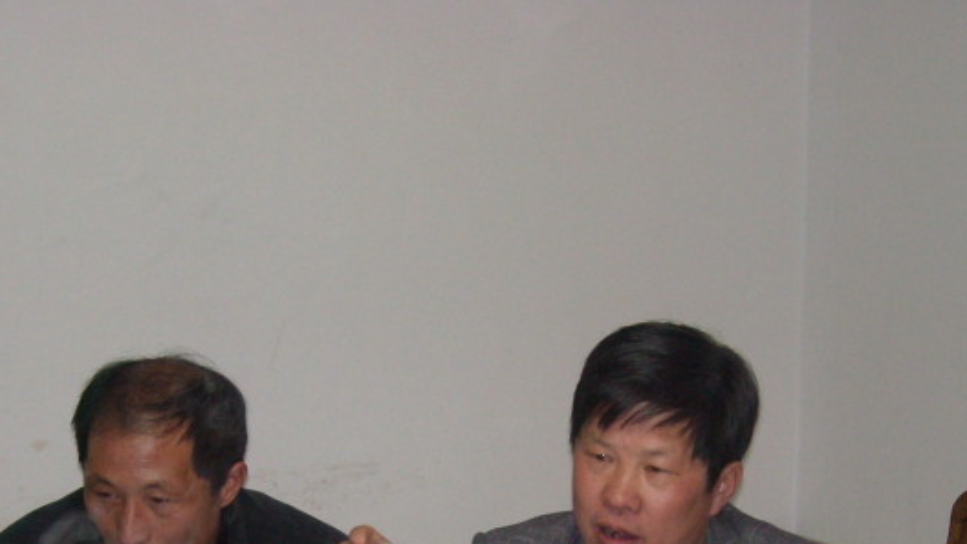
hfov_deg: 28.6
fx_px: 1897
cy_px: 685
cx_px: 447
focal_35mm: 74
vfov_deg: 15.6
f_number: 2.8
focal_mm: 5.7
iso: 200
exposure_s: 1/30
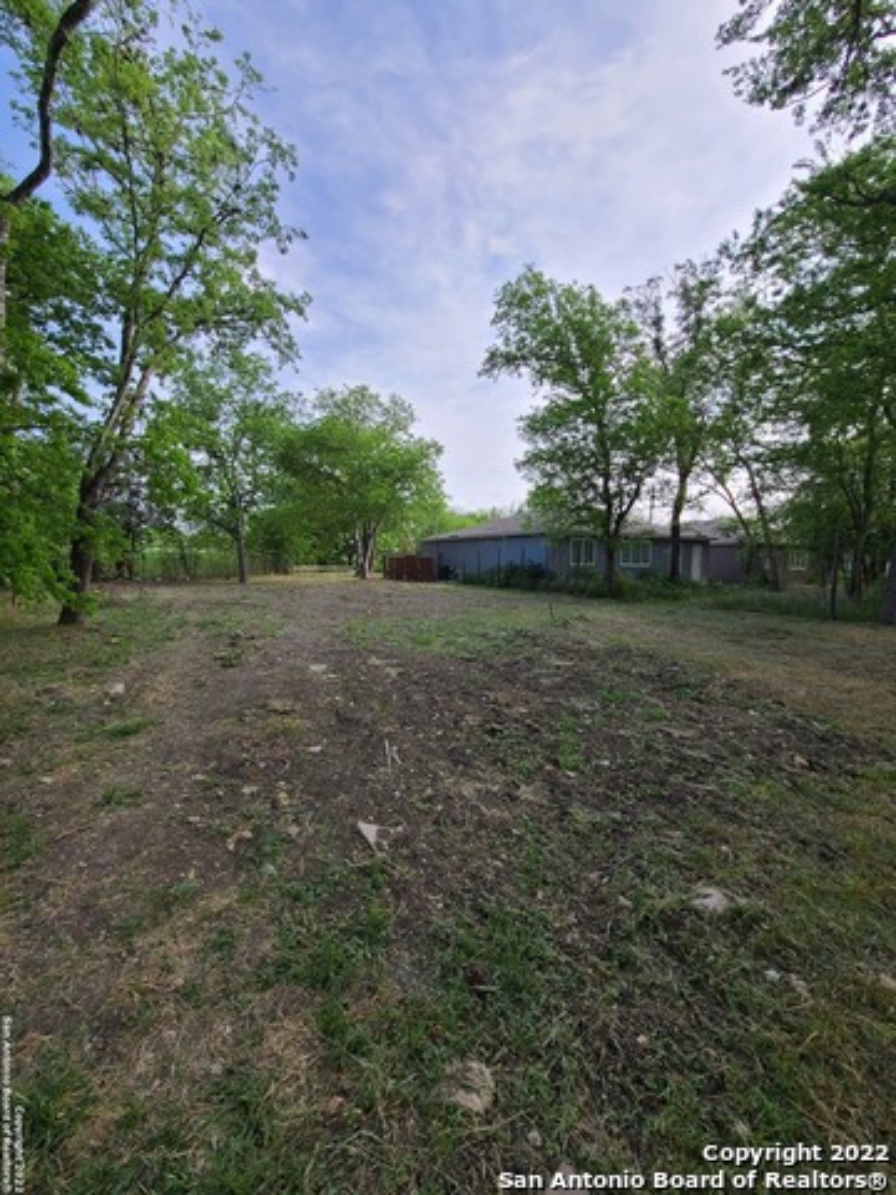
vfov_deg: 106.2
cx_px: 448
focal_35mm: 13
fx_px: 449
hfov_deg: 89.9
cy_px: 598
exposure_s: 1/859
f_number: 2.2
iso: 64
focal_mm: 2.2
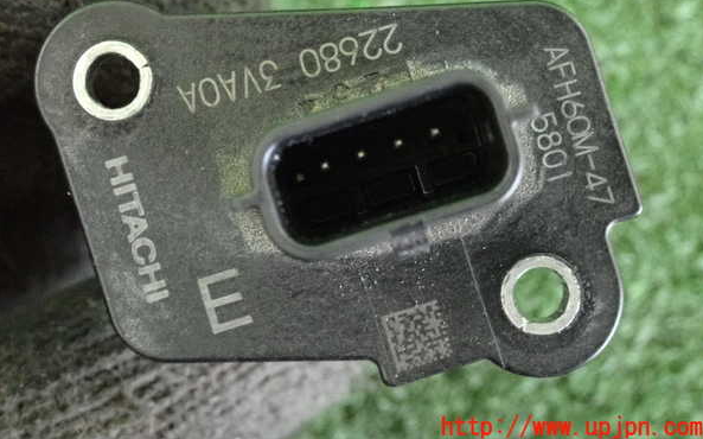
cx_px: 353
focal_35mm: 88
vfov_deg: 14.8
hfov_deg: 23.6
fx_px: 1685
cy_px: 176
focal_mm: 14.62
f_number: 4.3
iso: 4000
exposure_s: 1/125
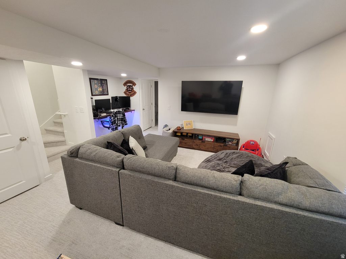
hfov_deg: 106.2
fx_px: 130
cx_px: 173
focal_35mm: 13
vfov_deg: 89.9
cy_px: 130
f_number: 2.2
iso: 320
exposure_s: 1/60
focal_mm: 2.2
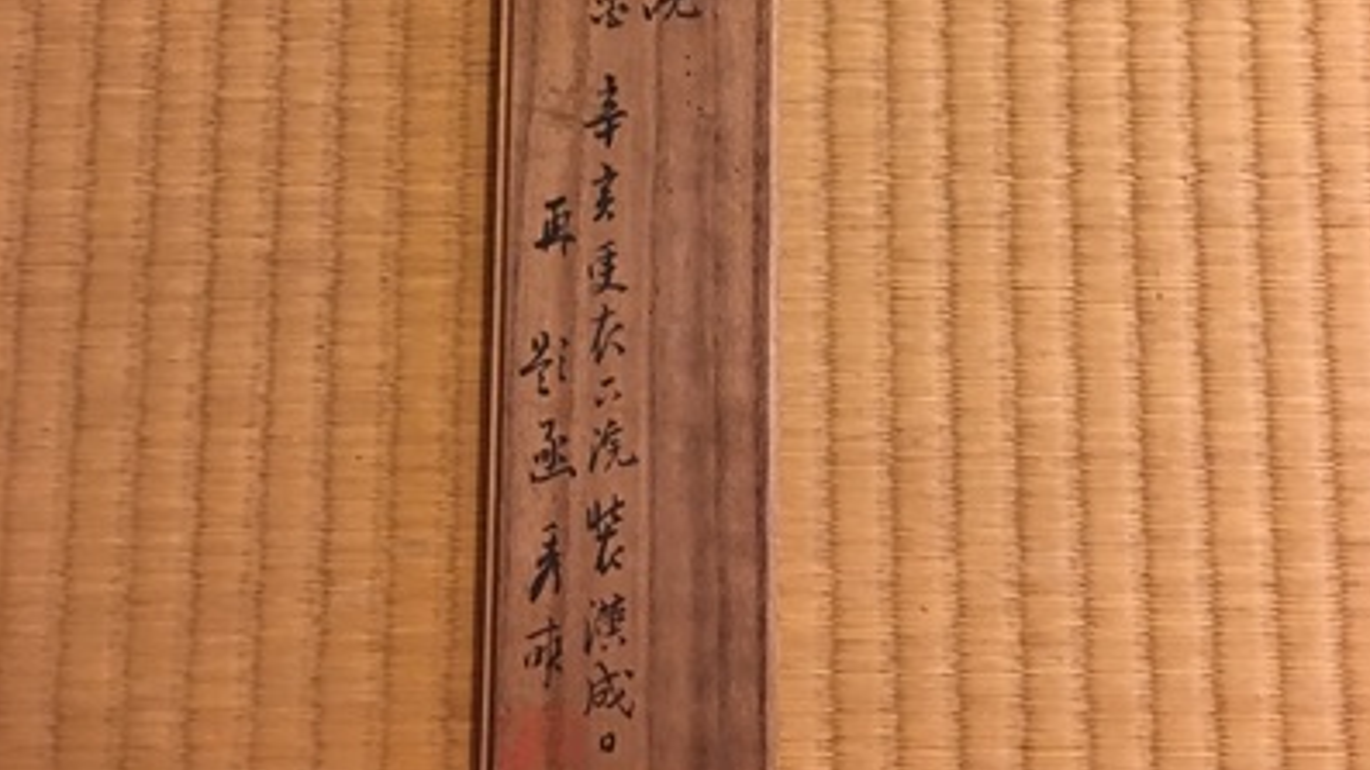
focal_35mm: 43
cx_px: 688
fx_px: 1562
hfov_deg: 47.4
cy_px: 117
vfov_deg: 27.0
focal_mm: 4.15
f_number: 2.2
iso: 80
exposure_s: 1/4
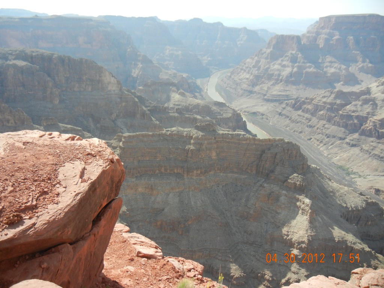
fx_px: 333
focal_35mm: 30
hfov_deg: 60.0
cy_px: 144
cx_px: 192
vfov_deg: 46.8
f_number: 3.5
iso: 160
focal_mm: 5.4
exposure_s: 1/786
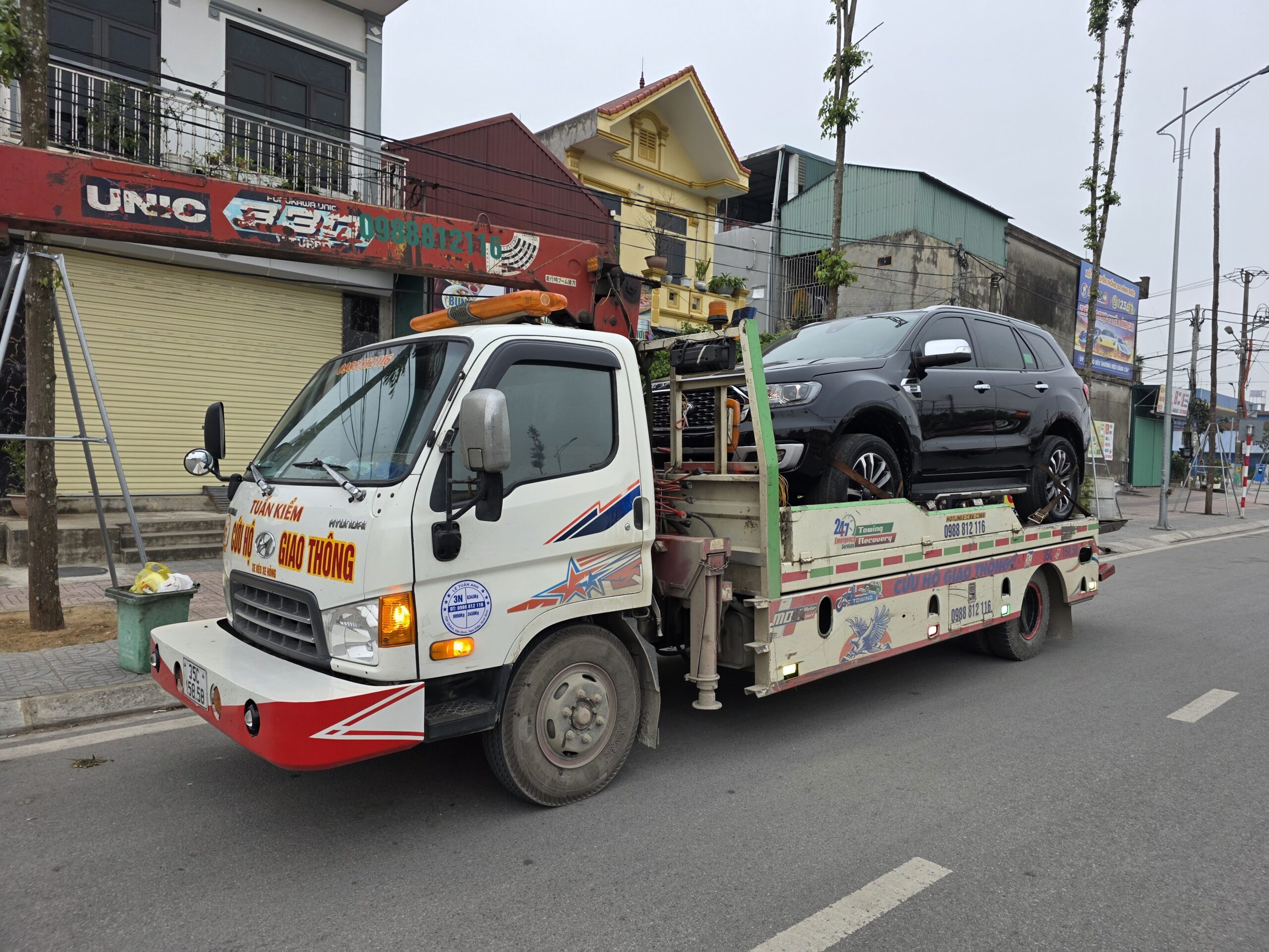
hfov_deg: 73.9
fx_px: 843
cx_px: 634
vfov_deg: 58.9
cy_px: 476
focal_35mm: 23
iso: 100
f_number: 1.7
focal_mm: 6.3
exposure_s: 1/180
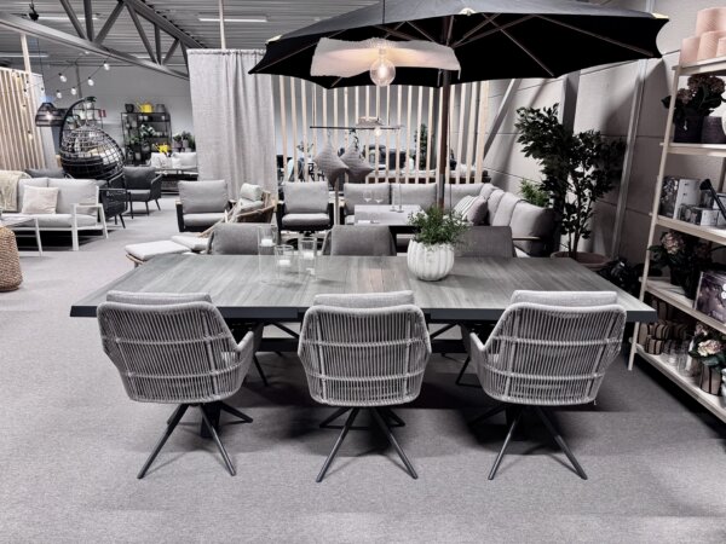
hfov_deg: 71.6
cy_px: 272
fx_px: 503
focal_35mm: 24
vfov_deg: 56.8
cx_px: 363
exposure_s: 1/50
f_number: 1.78
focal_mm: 6.76
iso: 320
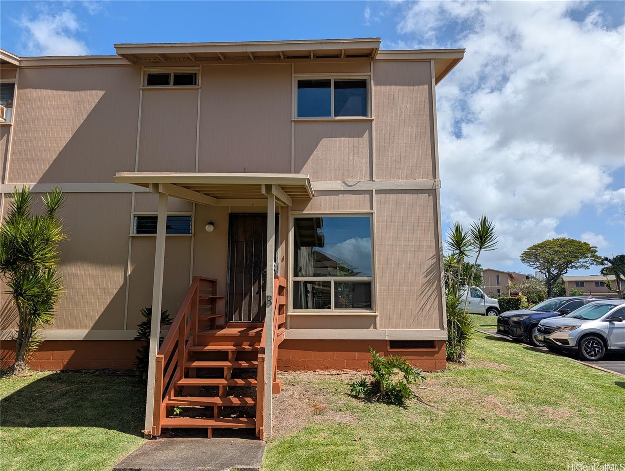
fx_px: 434
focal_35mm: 24
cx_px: 312
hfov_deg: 71.5
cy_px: 236
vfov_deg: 56.9
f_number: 1.68
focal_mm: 6.9
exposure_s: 1/1645
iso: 20
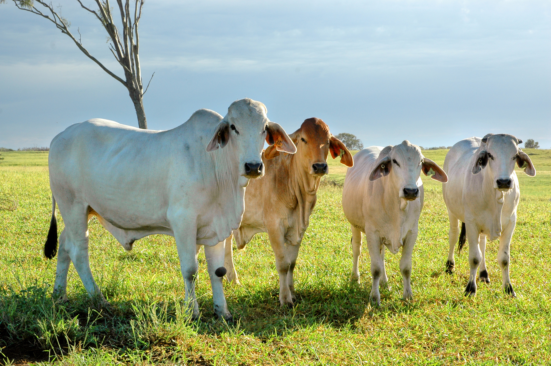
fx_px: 1055
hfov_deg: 29.3
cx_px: 276
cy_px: 183
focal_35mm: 69
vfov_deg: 19.7
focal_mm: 46
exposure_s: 1/400
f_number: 10
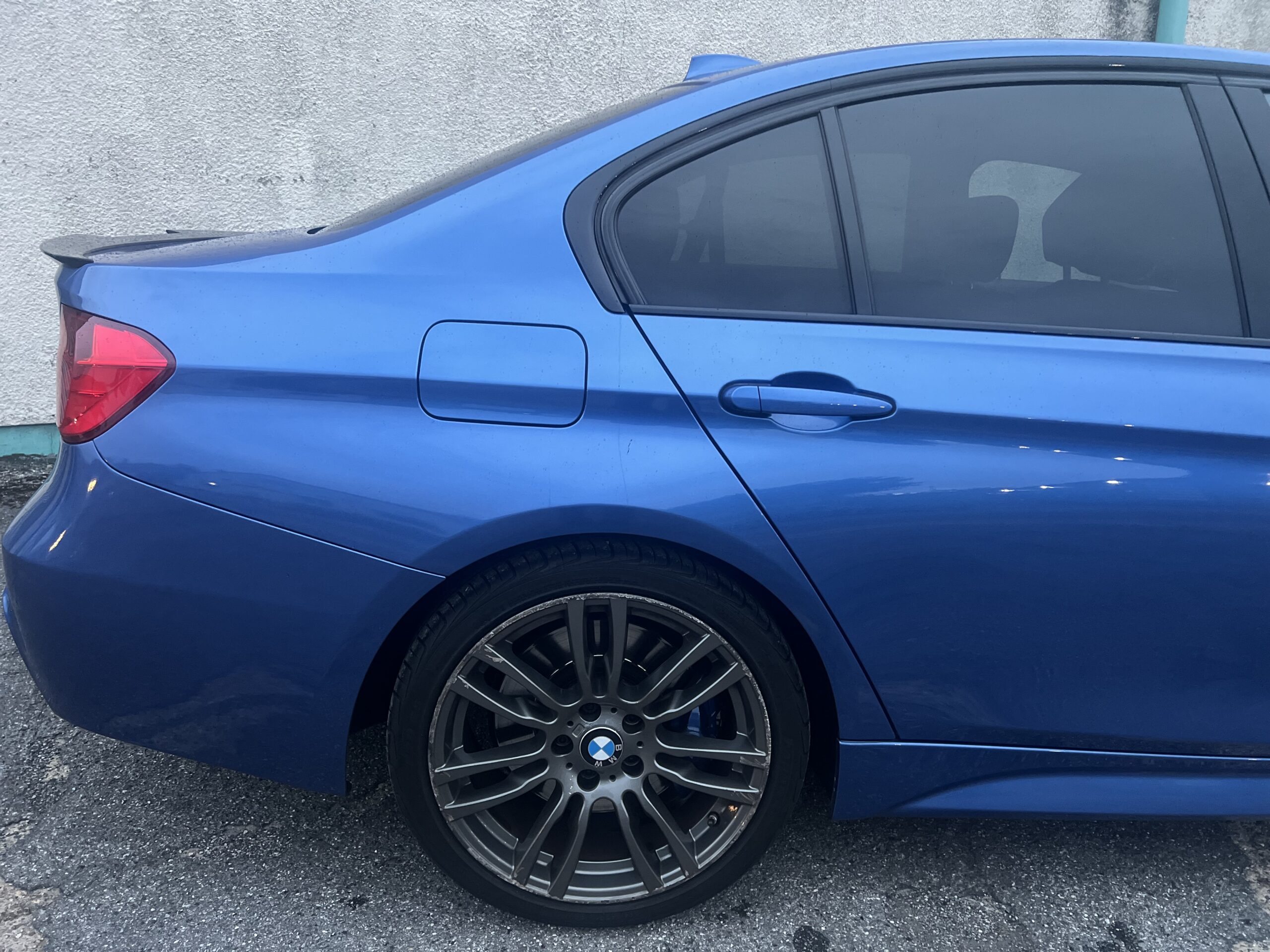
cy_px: 476
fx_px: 954
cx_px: 635
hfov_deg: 67.3
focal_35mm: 26
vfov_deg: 53.1
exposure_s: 1/33
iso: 500
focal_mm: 5.7
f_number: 1.5
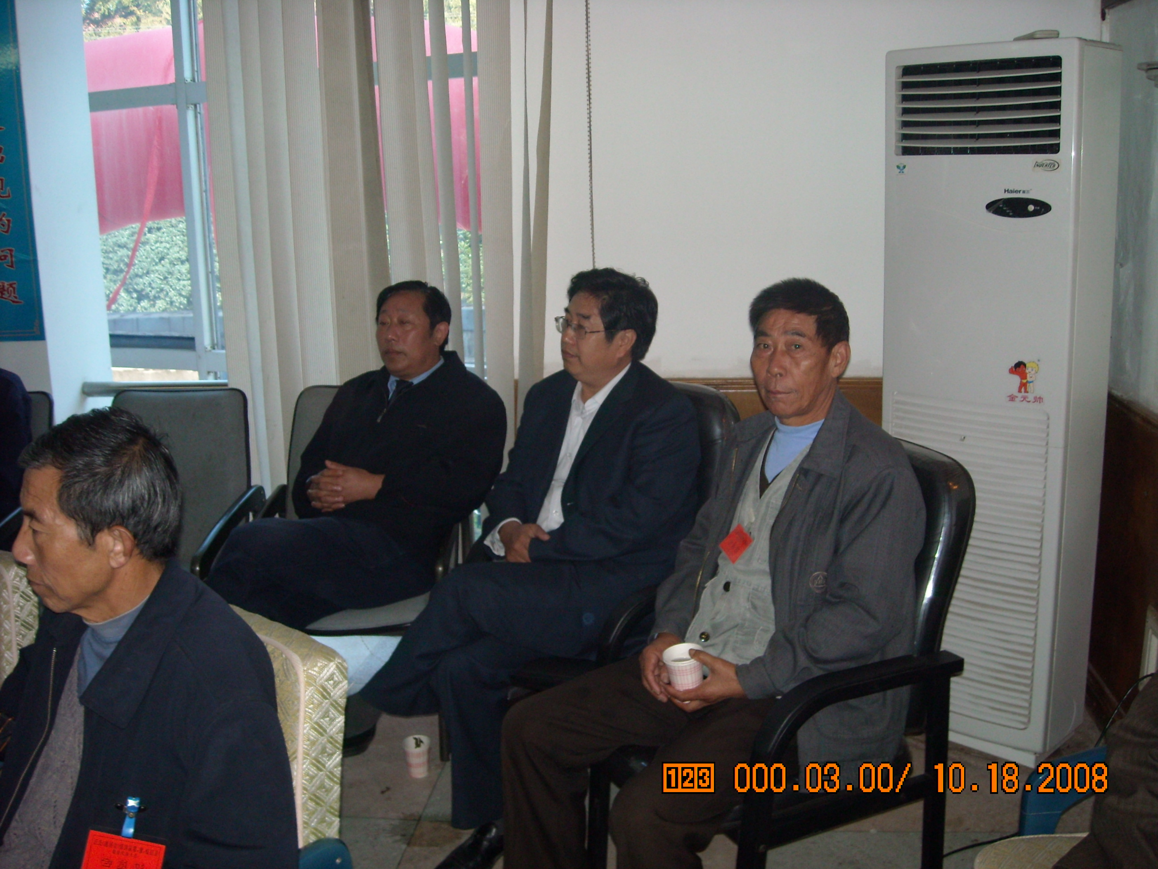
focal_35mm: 35
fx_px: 1171
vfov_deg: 40.7
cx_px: 579
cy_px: 434
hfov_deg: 52.6
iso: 200
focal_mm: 5.7
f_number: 2.8
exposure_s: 1/60
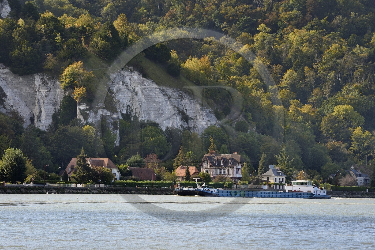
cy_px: 125
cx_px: 188
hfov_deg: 10.3
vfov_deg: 6.9
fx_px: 2083
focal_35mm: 200
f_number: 10
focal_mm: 200
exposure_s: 1/250
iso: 200
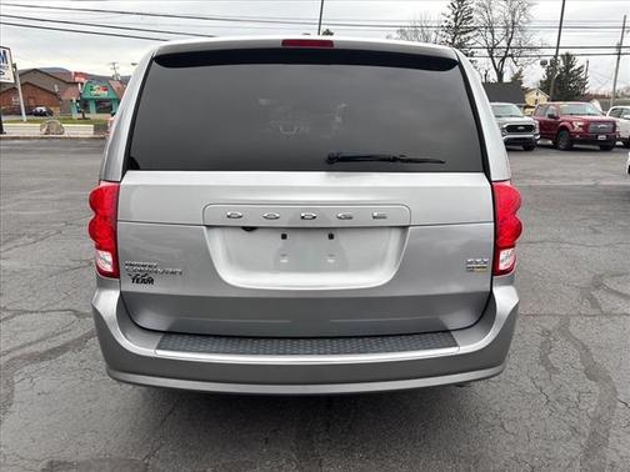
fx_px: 473
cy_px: 236
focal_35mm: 26
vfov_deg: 53.1
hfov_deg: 67.3
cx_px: 315
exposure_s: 1/591
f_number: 1.6
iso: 50
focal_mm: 5.96
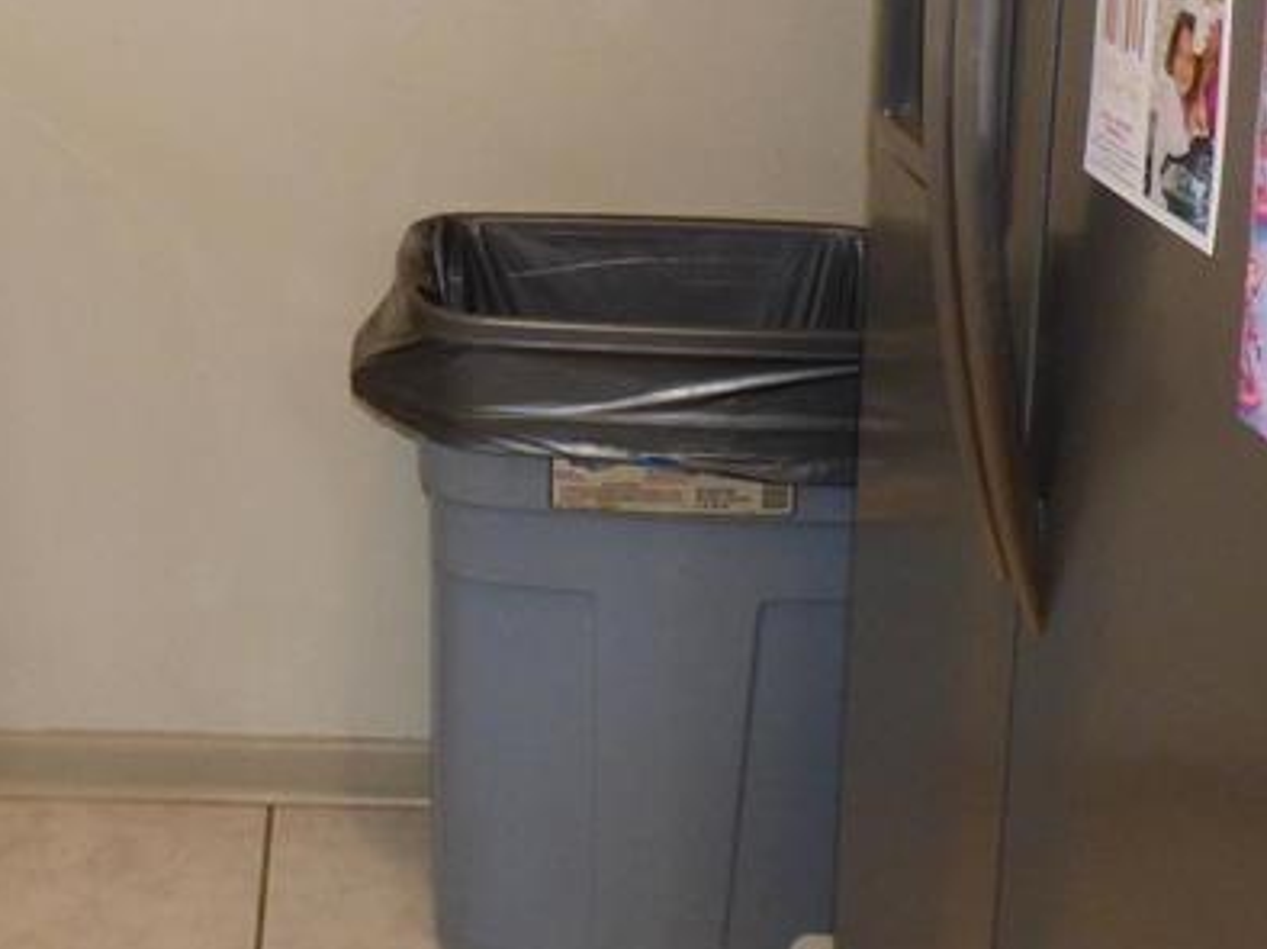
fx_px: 1902
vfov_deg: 26.5
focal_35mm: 52
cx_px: 293
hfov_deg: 35.9
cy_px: -6
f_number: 2.8
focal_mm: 3.58
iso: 400
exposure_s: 1/60
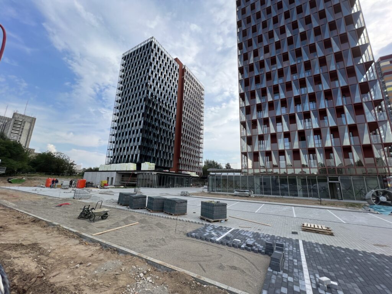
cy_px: 147
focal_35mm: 13
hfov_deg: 106.2
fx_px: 147
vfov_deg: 89.9
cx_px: 196
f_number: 1.8
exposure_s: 1/951
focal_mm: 1.57
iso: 32
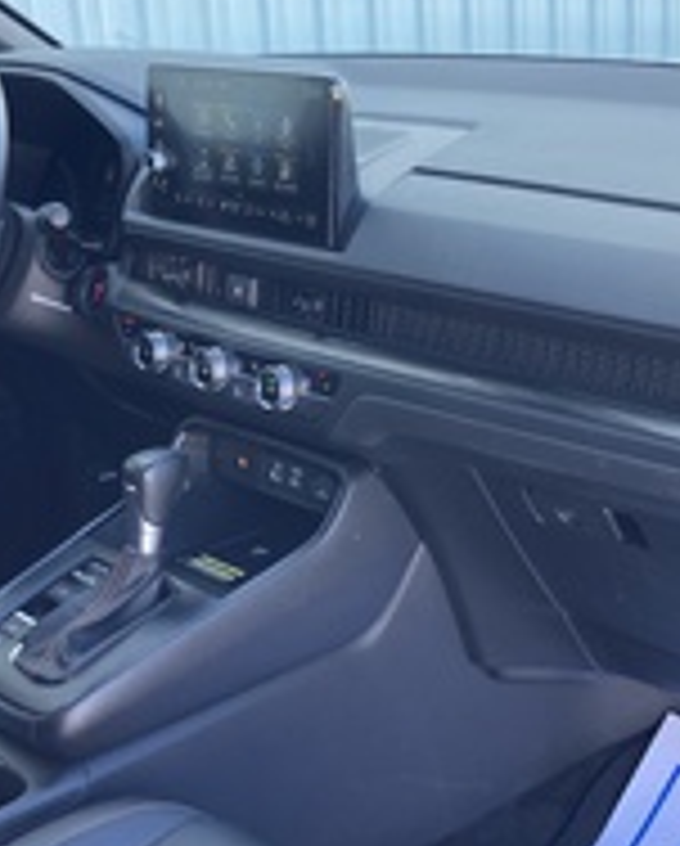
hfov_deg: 25.0
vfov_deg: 30.9
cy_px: 493
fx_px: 1531
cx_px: 338
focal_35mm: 61
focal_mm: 3.99
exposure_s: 1/121
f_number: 1.8
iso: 40
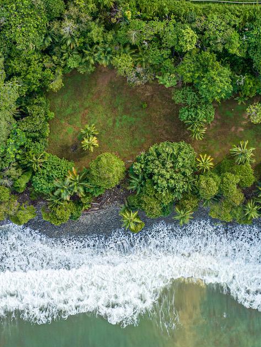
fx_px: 492
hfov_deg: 29.0
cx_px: 212
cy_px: 122
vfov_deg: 38.5
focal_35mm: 49
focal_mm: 12.29
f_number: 2.8
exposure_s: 1/1000
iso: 170
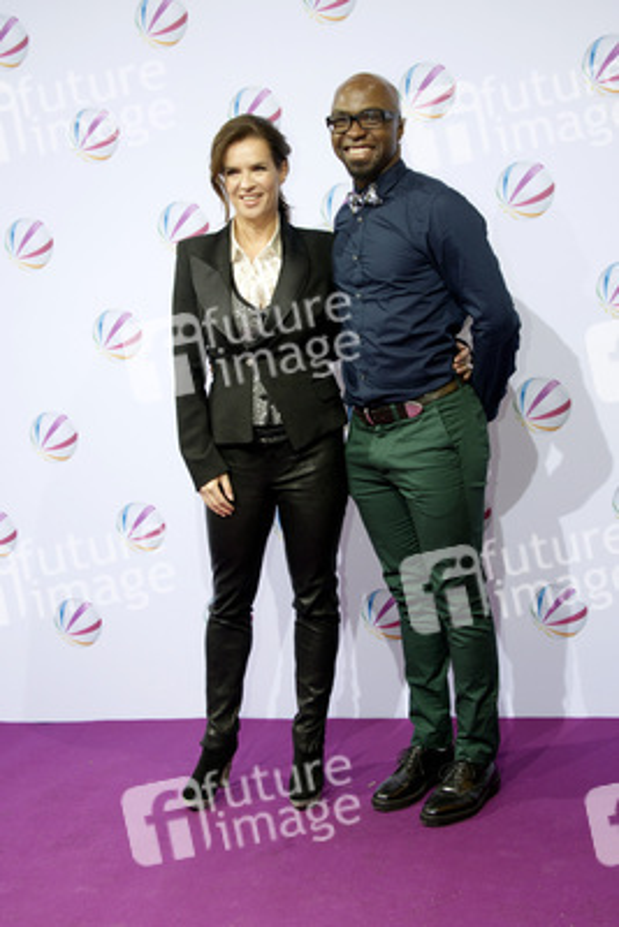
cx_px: 310
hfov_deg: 31.9
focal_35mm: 42
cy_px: 464
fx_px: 1082
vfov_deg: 46.4
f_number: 5.6
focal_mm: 42
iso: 640
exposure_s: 1/160
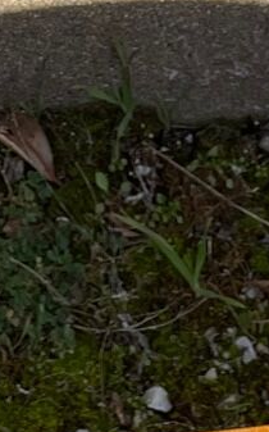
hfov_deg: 7.7
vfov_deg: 10.5
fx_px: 1940
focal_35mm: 165
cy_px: 1104
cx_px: 470
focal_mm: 4.2
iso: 32
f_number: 1.6
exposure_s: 1/790
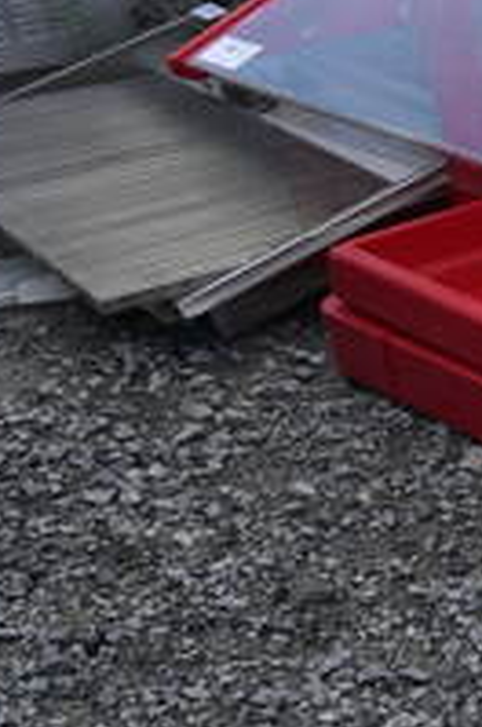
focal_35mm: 83
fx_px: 1673
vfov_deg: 24.5
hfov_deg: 13.7
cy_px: 420
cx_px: 1001
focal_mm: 18
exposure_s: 1/200
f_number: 7.1
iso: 100
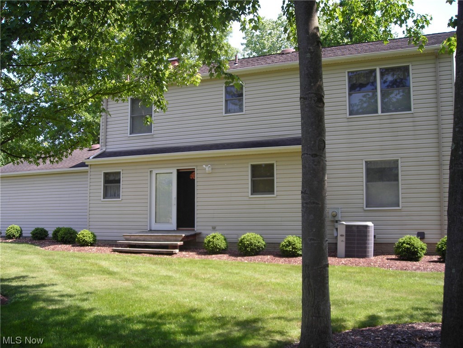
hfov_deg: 49.0
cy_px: 174
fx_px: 508
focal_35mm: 38
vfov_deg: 37.7
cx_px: 232
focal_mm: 6.3
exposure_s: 1/205
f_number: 3.2
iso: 50
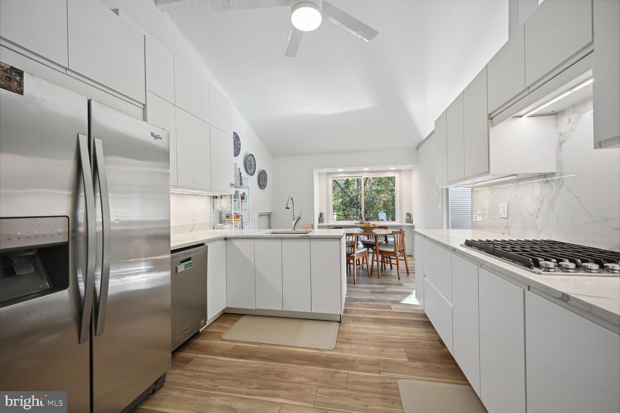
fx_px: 241
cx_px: 310
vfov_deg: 81.2
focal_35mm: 14
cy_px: 206
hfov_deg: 104.3
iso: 200
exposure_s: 1/13
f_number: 9
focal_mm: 14
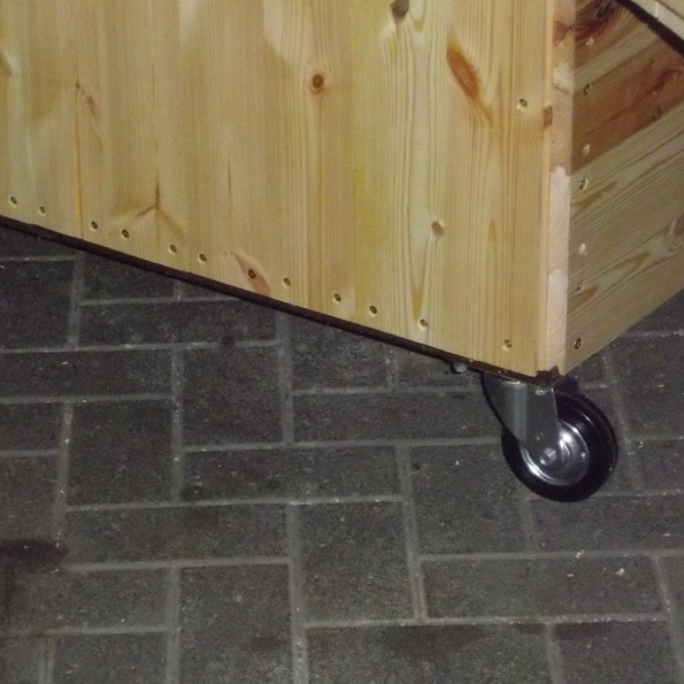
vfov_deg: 12.5
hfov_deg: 12.5
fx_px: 3130
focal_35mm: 140
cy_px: 329
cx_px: 322
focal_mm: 16.5
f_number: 5.4
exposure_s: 1/100
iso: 800
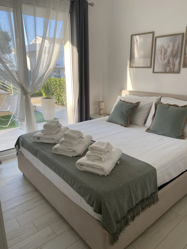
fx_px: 187
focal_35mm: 26
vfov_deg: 67.3
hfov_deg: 53.1
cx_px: 94
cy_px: 124
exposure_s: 1/145
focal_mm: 4.25
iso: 32
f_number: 1.8
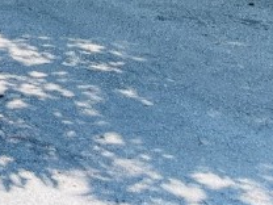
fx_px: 970
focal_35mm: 123
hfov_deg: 14.0
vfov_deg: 10.6
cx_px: -235
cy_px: -255
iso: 32
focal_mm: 5.1
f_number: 1.6
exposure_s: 1/1188
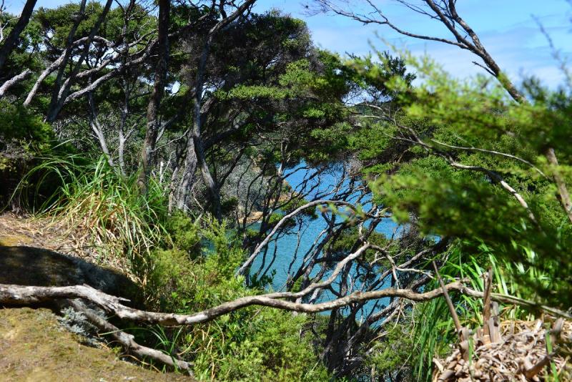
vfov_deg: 35.1
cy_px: 191
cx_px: 286
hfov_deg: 50.7
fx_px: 604
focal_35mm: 38
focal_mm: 38
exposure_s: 1/400
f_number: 10
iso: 250
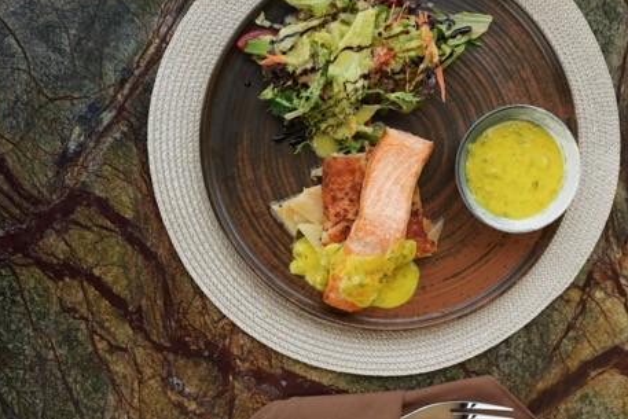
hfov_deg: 40.1
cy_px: 216
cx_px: 388
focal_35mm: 49
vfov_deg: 27.5
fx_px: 855
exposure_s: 1/500
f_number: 2.8
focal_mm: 35
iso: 200
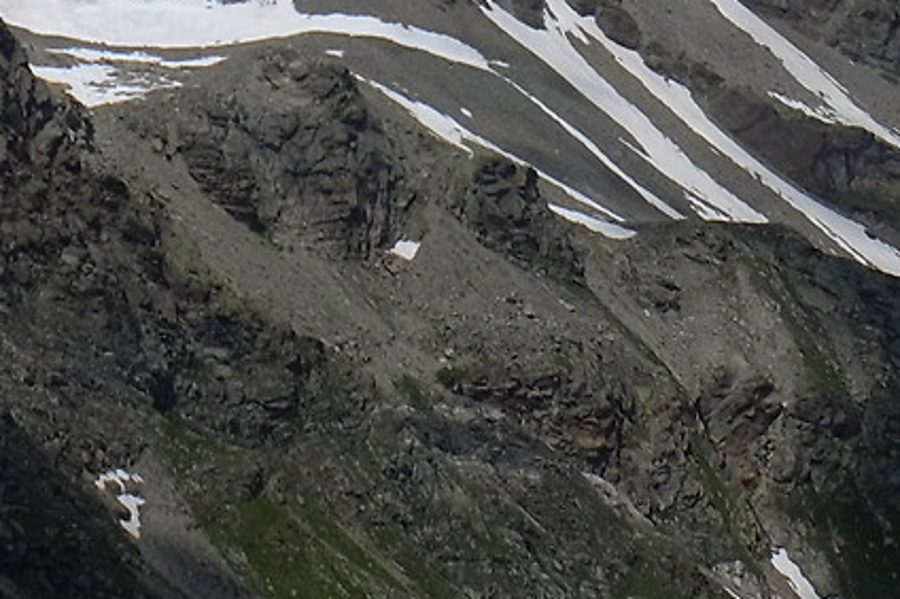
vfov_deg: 8.6
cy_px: -486
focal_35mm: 153
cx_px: -261
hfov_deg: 13.0
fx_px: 3822
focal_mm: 18
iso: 200
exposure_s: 1/640
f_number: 5.6
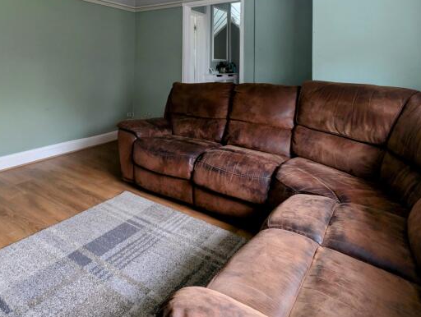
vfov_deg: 53.0
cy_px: 60
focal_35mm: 24
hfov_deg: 68.7
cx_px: 127
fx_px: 292
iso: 135
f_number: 1.95
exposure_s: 1/15
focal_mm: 2.23
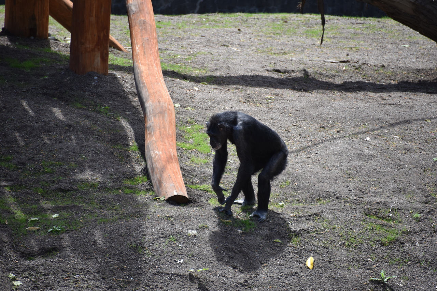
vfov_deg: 4.6
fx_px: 3642
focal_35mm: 300
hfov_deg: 6.9
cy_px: 146
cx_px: 218
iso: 450
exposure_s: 1/640
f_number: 5.6
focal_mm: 300
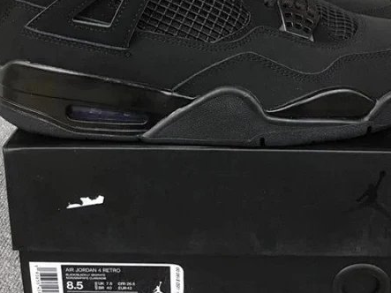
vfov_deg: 25.7
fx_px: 632
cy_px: 65
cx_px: 207
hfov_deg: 34.3
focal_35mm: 56
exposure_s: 1/100
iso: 32
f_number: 2.4
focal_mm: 3.3
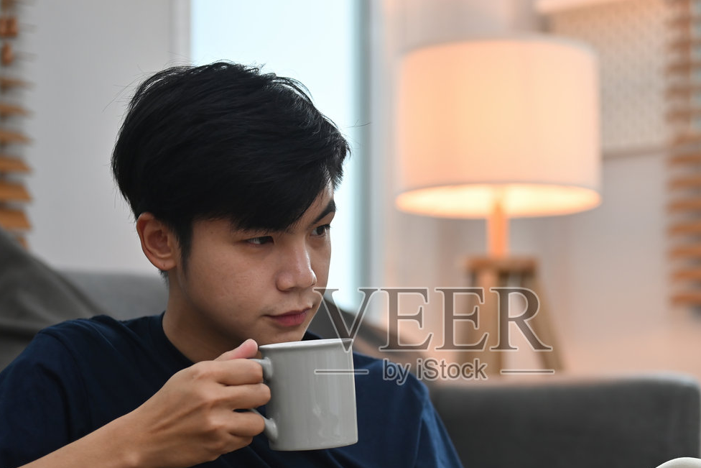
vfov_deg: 16.6
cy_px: 337
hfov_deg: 24.7
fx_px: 1597
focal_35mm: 82
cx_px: 434
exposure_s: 1/200
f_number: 2
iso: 250
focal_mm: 50
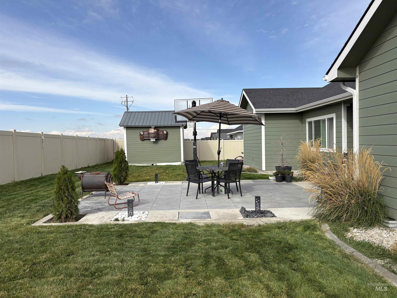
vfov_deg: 53.1
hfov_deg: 67.3
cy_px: 149
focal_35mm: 26
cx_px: 198
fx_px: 298
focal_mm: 5.96
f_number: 1.6
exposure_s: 1/3448
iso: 50
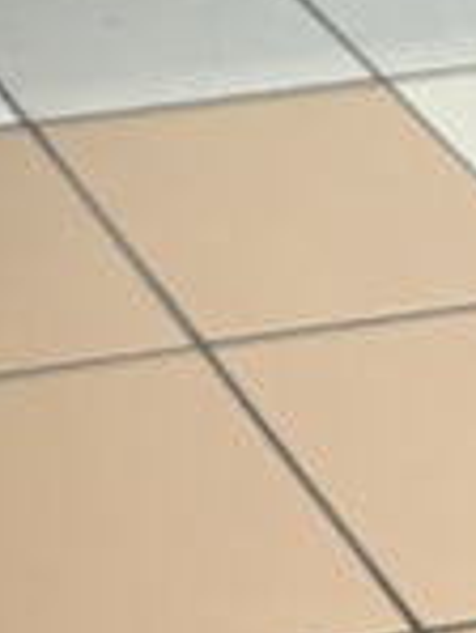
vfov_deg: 10.1
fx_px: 3277
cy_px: -709
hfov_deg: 7.8
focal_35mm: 179
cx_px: -620
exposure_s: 1/60
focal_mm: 5.96
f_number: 1.6
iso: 160
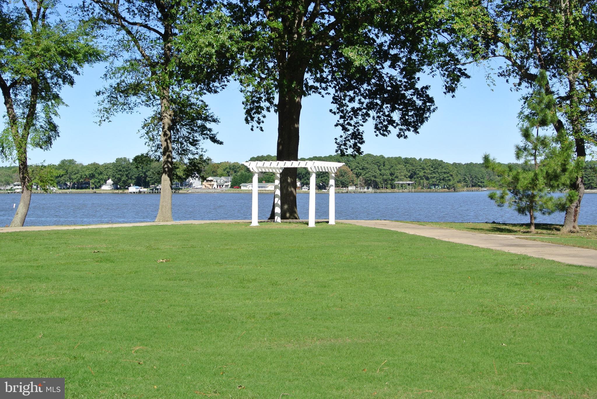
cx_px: 298
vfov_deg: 24.2
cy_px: 200
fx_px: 930
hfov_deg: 35.6
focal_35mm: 56
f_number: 5
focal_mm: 21.1
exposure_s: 1/500
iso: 100
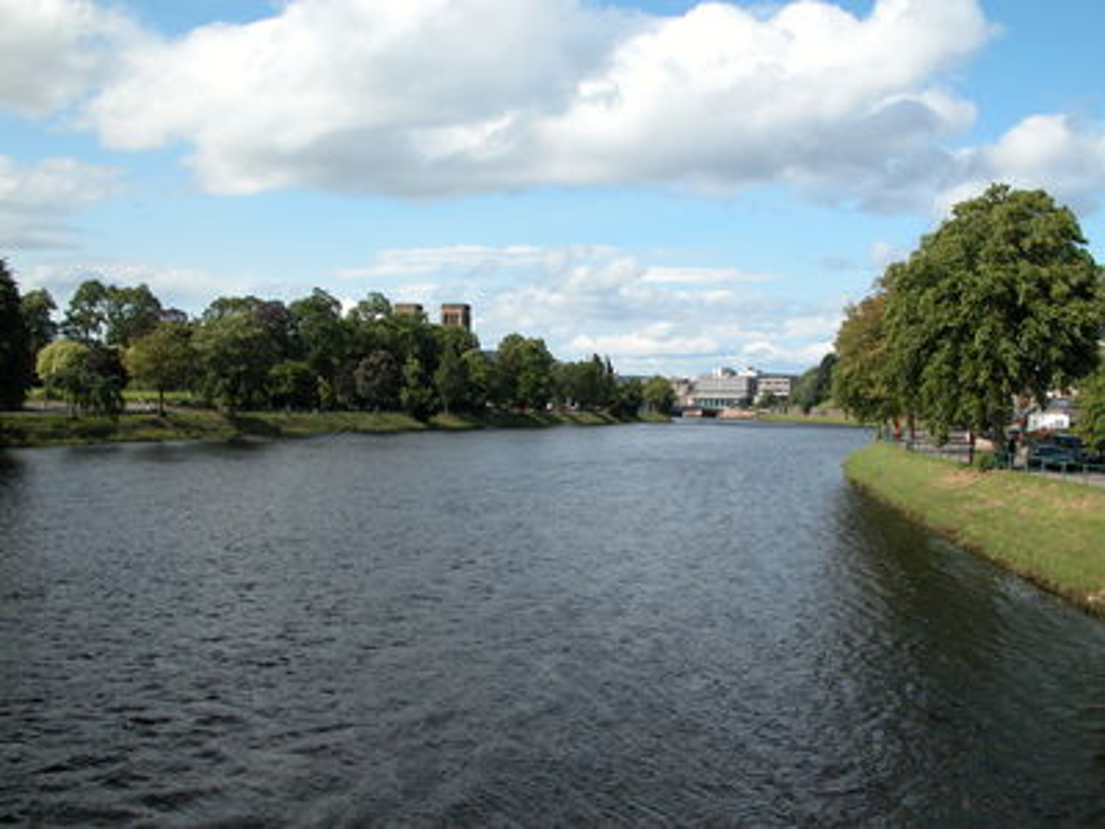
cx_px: 552
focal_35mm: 35
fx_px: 1117
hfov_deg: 52.6
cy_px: 414
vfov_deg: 40.7
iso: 100
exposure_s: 1/314
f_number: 6.3
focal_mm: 8.9
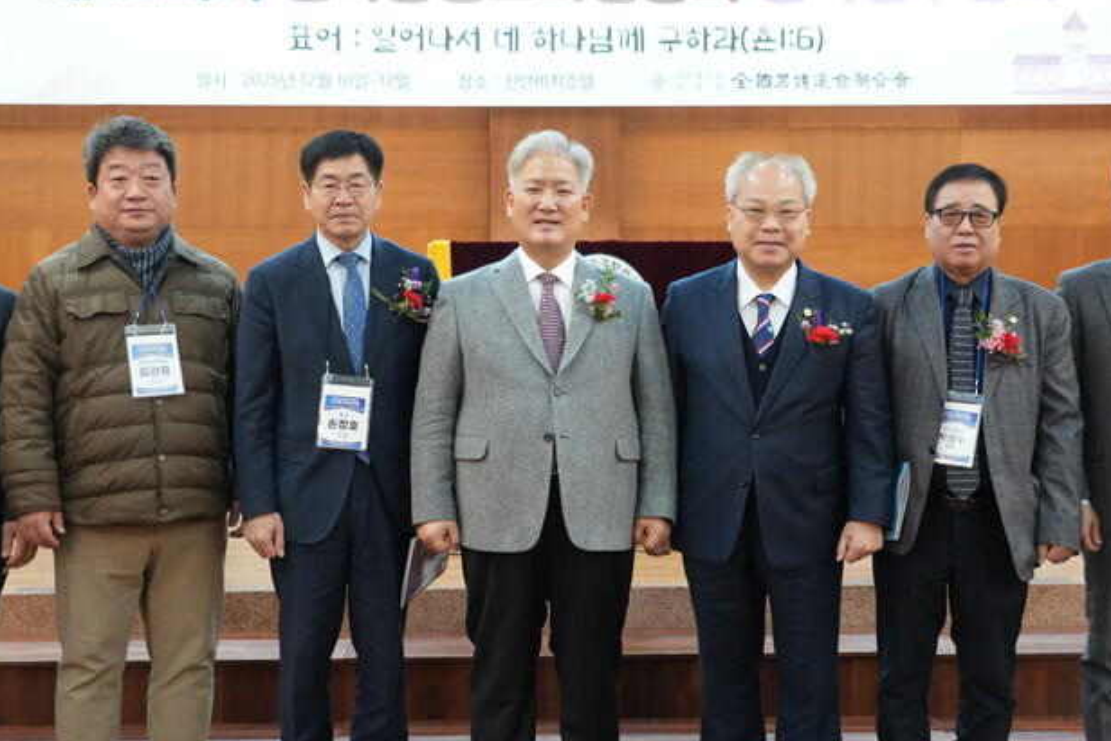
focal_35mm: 53
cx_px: 543
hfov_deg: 37.5
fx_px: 1636
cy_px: 397
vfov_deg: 25.5
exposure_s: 1/125
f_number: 4
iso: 6400
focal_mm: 34
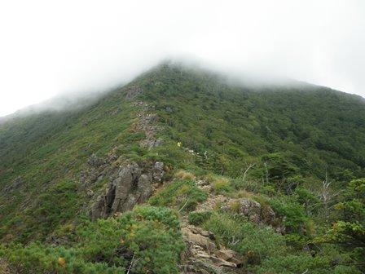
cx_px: 182
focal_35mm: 42
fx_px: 443
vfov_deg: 34.3
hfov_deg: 44.8
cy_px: 137
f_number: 4.2
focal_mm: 7.5
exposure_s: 1/160
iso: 80
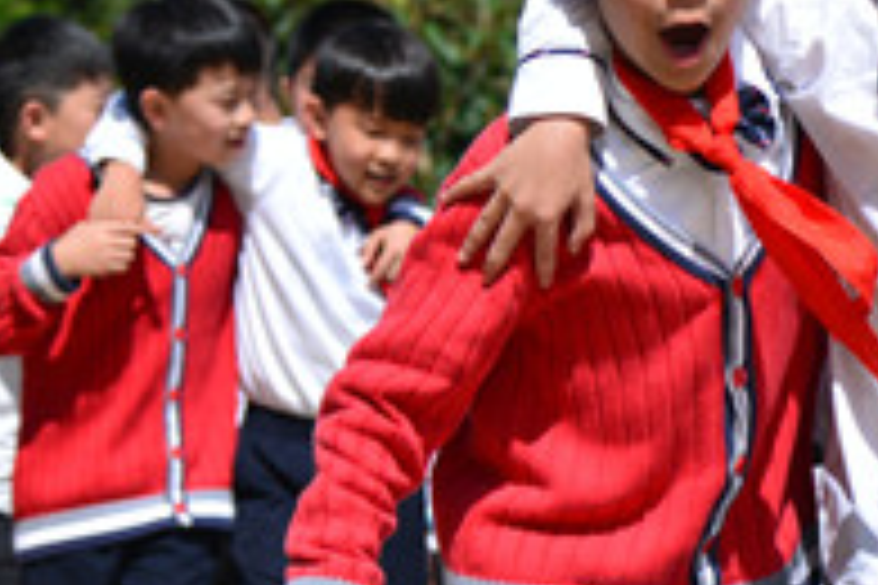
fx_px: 5243
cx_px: 1040
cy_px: 356
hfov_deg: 9.4
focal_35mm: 215
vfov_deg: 6.4
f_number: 4.5
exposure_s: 1/4000
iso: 250
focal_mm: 70
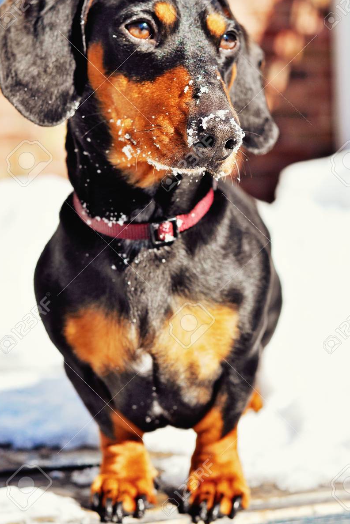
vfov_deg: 24.8
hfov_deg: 16.7
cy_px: 241
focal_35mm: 82
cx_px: 173
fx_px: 1195
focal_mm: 50
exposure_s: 1/1600
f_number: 4.5
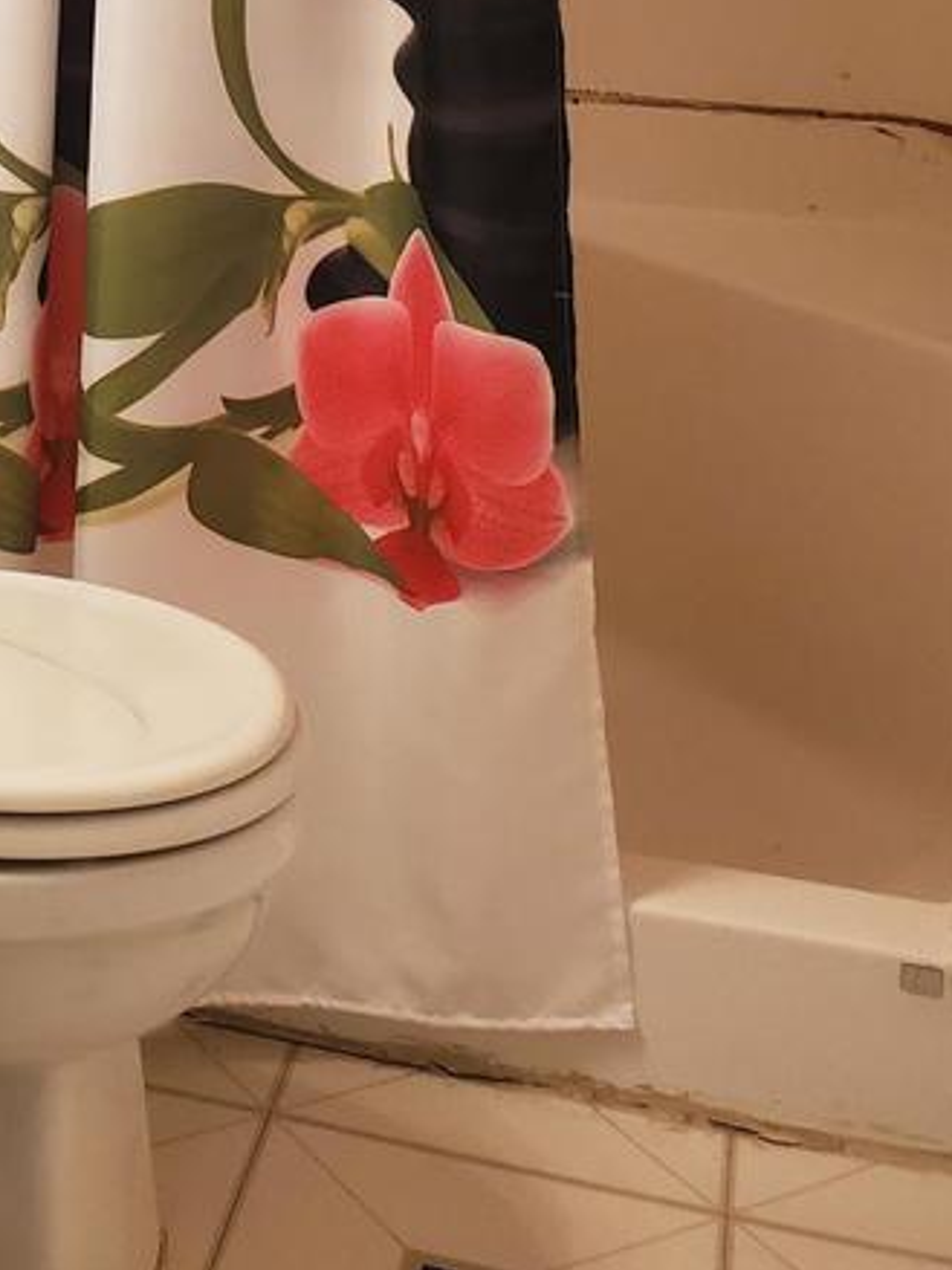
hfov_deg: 21.4
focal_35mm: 64
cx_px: -177
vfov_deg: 27.9
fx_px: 2348
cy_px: -81
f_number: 2.4
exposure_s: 1/120
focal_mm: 4.3
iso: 250
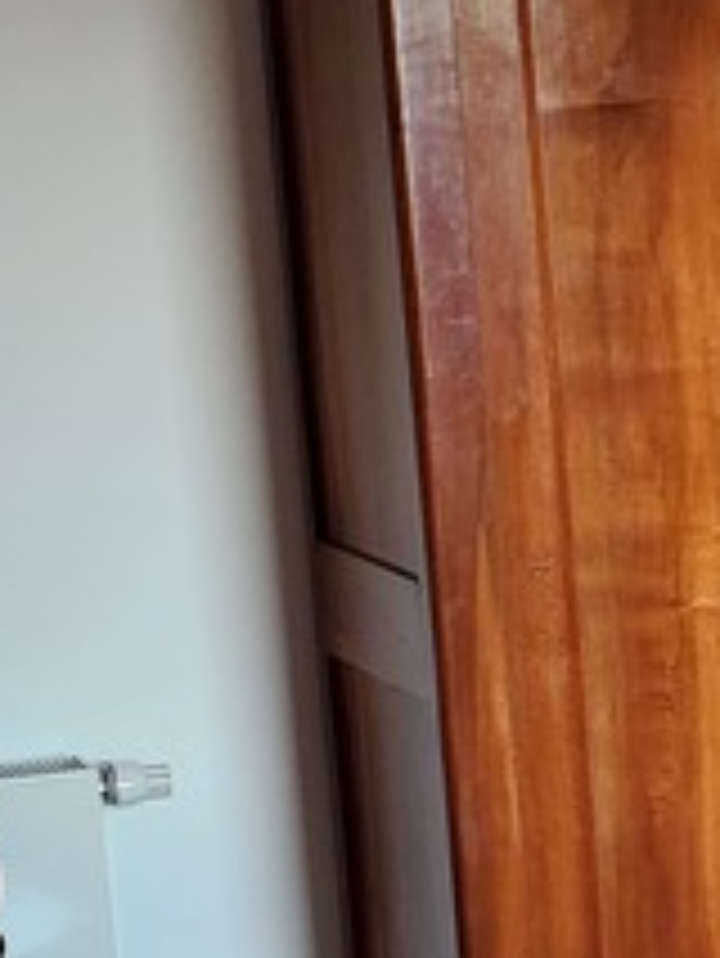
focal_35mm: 125
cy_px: 918
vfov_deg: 15.5
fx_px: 3463
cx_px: 1098
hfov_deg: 11.4
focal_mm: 4.3
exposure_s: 1/120
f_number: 2.4
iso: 160
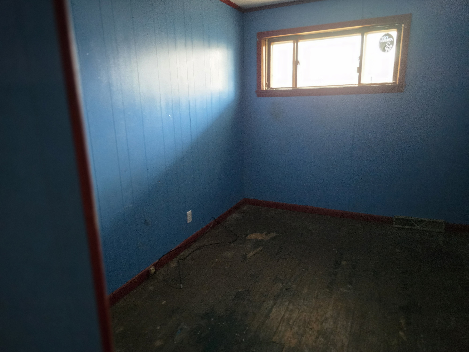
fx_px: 312
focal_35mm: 23
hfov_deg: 73.9
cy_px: 176
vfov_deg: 58.9
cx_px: 234
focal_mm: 6.3
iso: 1600
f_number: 1.7
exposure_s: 1/40
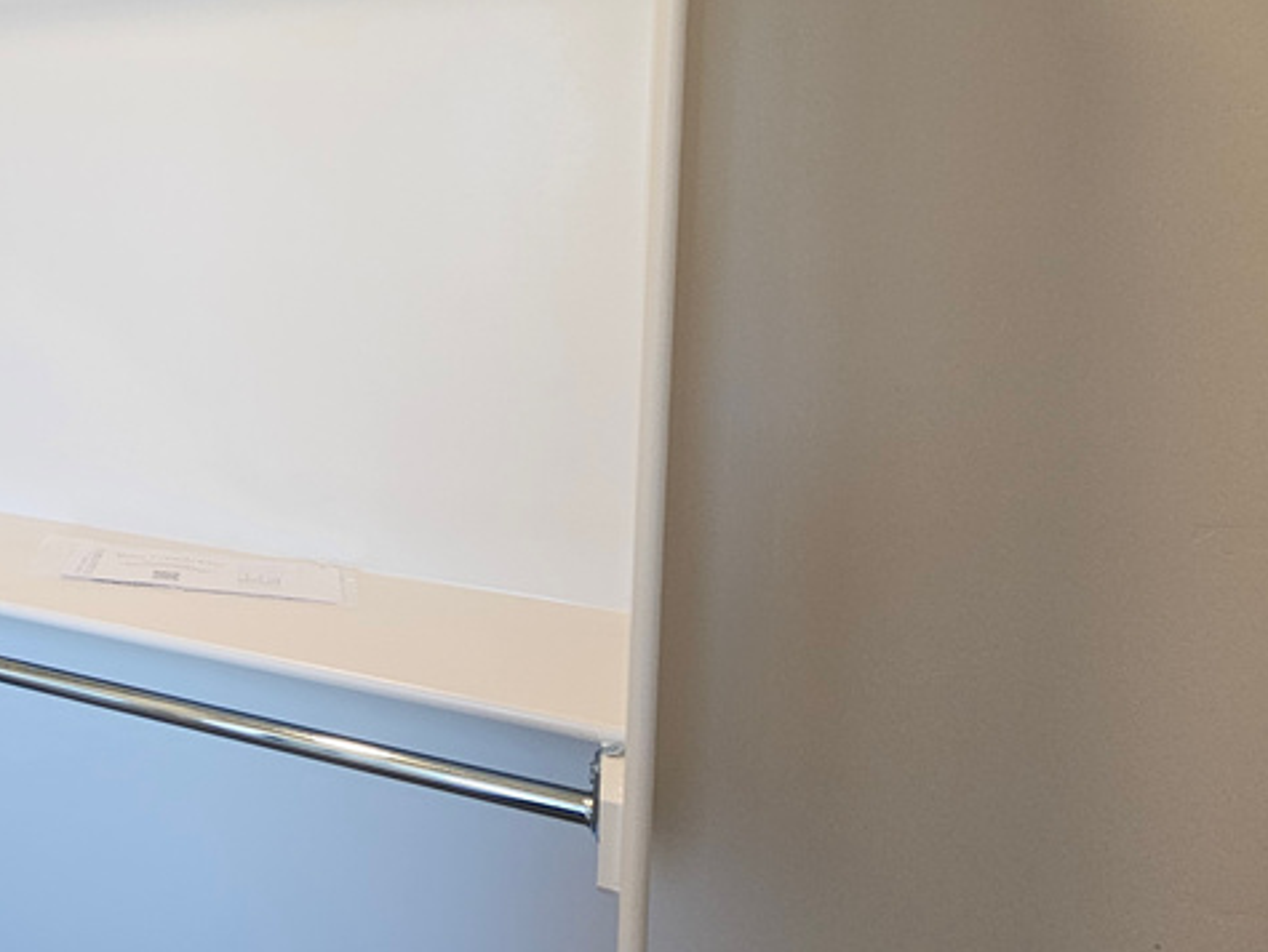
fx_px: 1026
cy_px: 275
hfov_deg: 49.4
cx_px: -48
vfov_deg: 48.4
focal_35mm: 28
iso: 80
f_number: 2.2
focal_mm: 2.2
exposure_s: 1/60
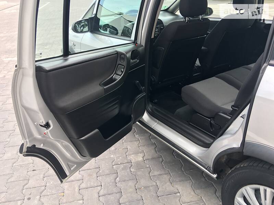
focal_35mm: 29
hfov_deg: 61.7
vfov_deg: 48.2
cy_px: 102
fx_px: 230
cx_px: 137
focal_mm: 4.2
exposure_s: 1/100
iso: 25
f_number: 2.2
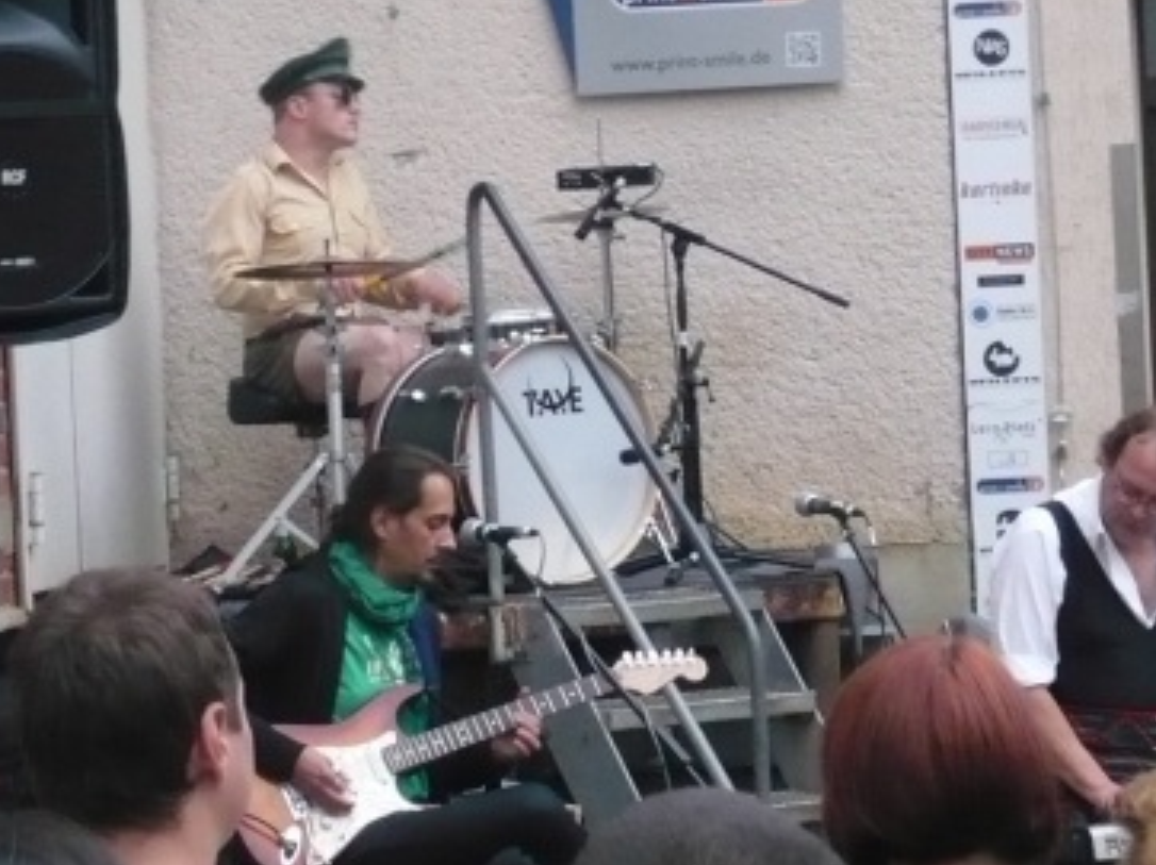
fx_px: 6641
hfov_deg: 9.9
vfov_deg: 7.5
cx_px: 581
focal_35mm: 199
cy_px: 468
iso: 400
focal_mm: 17.4
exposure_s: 1/30
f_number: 5
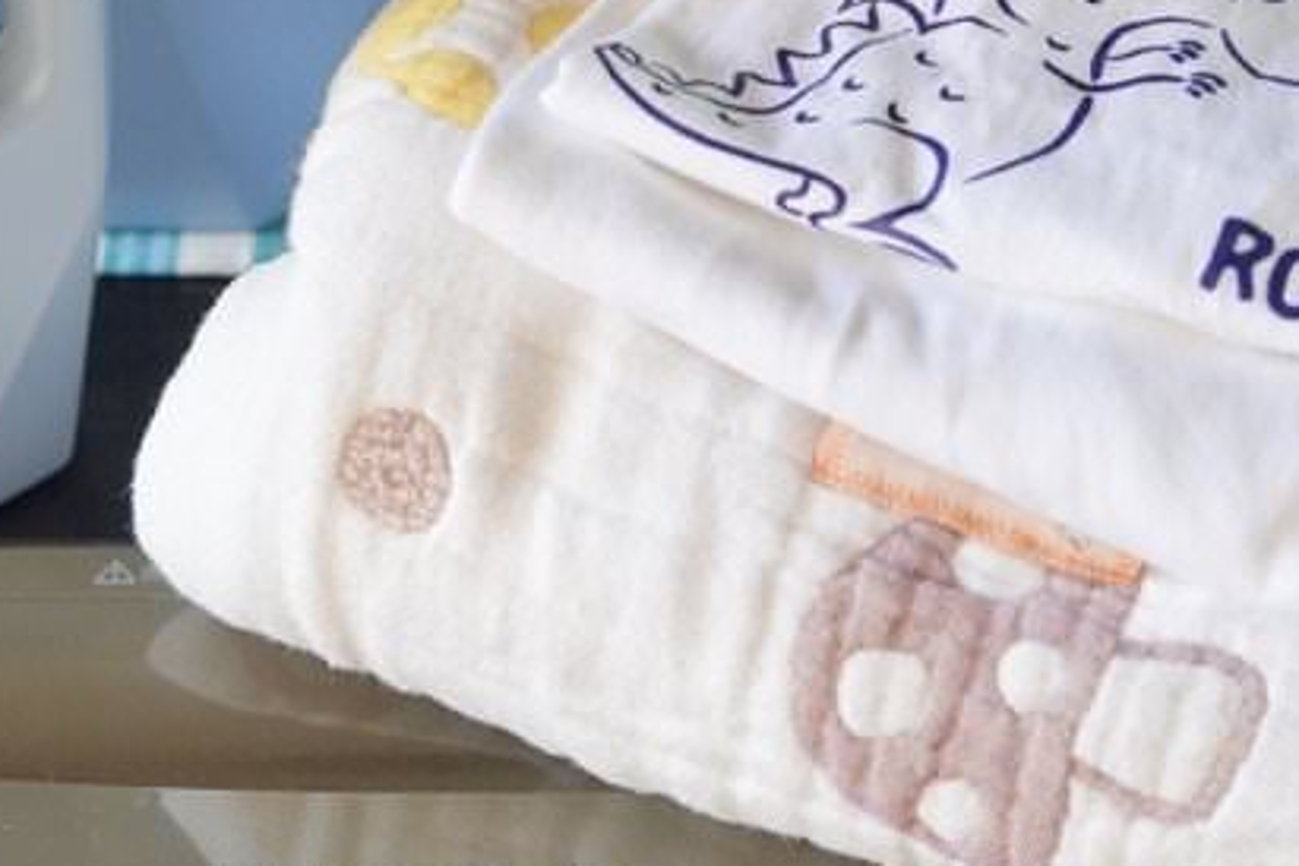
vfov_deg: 12.9
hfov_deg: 19.3
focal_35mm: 106
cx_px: 484
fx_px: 3810
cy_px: 180
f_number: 4
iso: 640
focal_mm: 36.2
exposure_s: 1/160
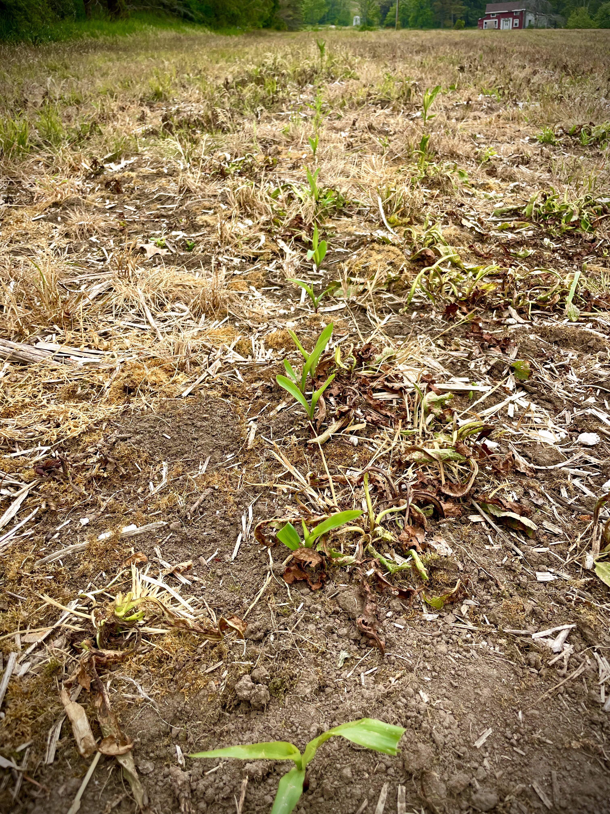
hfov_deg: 53.1
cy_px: 407
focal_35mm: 26
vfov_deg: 67.3
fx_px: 611
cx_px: 305
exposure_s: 1/303
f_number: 1.6
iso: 32
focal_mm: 4.2
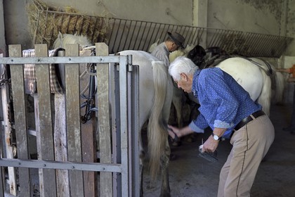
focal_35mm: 34
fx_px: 279
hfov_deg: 55.8
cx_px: 148
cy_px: 98
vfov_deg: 38.9
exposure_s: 1/125
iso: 800
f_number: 3.5
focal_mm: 34
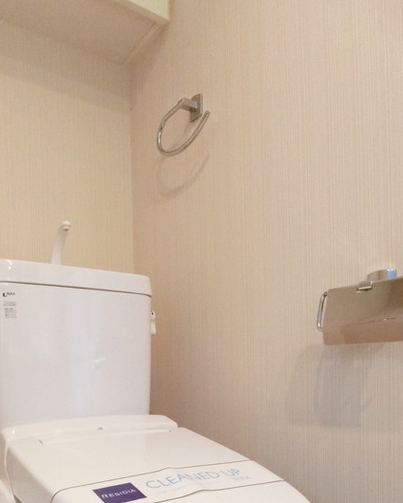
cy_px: 375
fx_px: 417
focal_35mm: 28
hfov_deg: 50.5
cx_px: 131
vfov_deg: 59.1
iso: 1600
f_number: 6.9
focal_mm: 4.06
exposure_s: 1/30
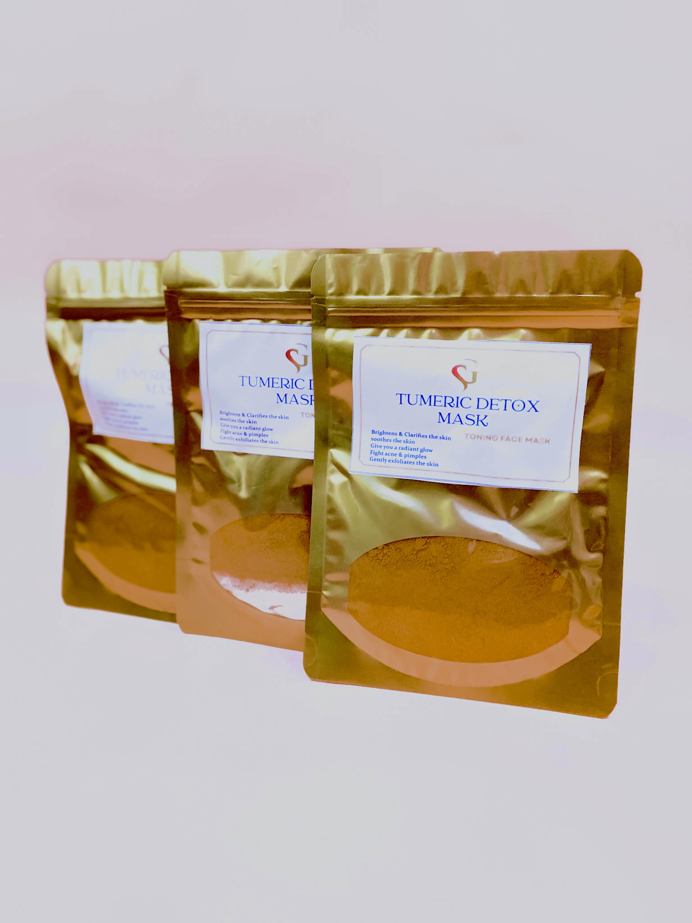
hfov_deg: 53.1
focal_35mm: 26
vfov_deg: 67.3
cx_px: 346
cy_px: 462
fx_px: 693
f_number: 1.8
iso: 500
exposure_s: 1/35
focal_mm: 4.25
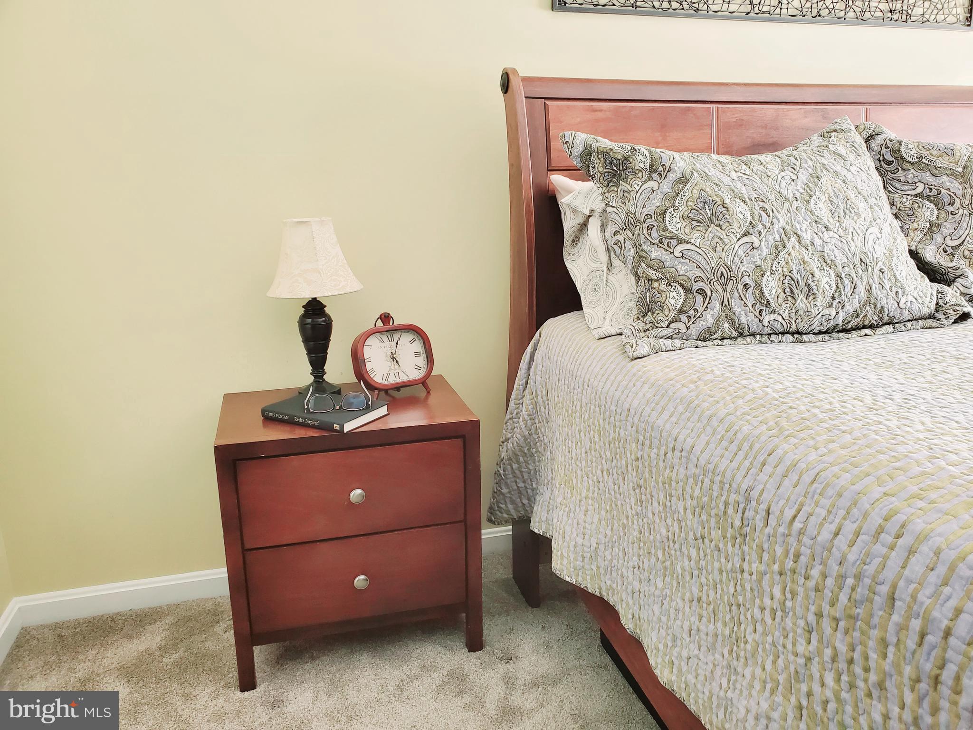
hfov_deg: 67.3
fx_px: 731
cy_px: 365
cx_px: 486
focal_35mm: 26
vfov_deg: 53.1
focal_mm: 4.3
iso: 250
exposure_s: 1/39.1
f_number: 2.4
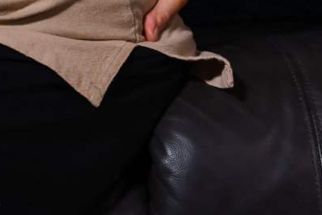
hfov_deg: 13.9
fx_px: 1253
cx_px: -134
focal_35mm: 140
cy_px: -198
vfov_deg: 9.3
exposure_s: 1/50
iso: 500
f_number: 2.8
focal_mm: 35
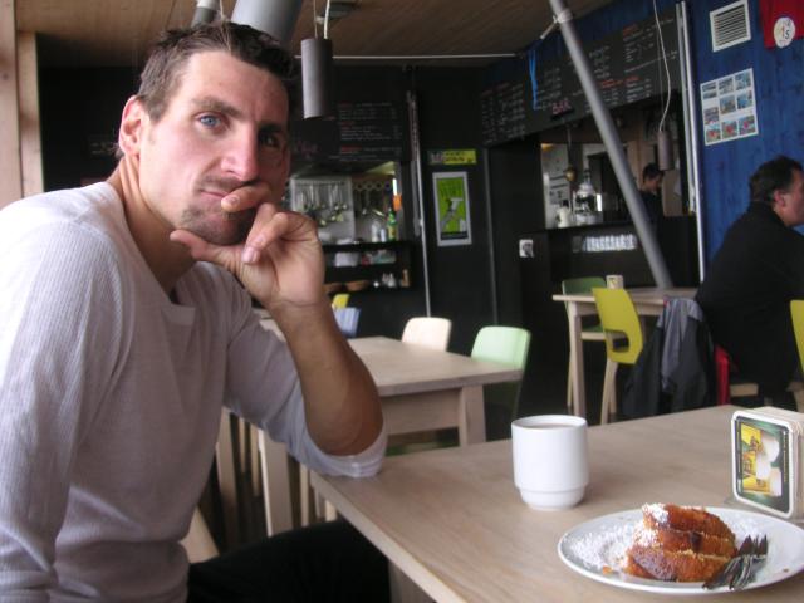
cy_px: 302
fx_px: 859
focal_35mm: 37
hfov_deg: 50.1
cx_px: 402
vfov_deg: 38.7
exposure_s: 1/45
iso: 50
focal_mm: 6.1
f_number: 2.8
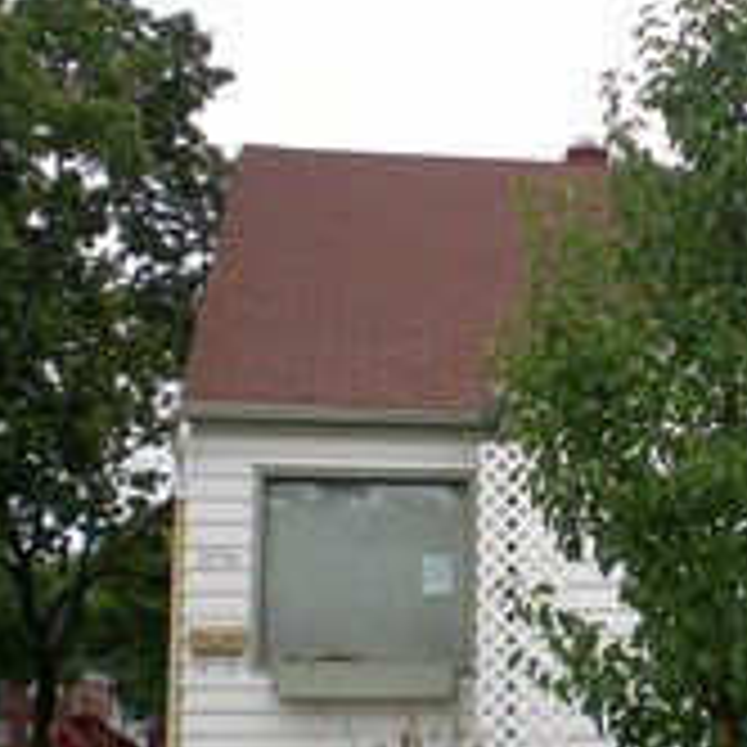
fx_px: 1709
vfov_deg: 24.5
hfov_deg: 23.9
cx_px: 698
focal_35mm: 70
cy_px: 508
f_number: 4.6
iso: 77
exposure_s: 1/204
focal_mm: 6.3
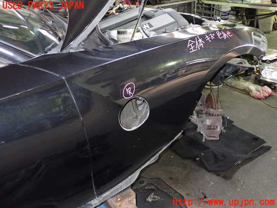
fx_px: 288
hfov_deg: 51.4
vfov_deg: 39.7
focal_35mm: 36
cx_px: 138
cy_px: 104
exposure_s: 1/40
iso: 800
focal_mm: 6.37
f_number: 2.5
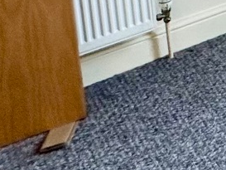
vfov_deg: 11.5
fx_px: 686
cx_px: 546
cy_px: -249
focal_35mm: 105
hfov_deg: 13.5
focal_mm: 2.22
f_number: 2.2
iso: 125
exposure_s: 1/99
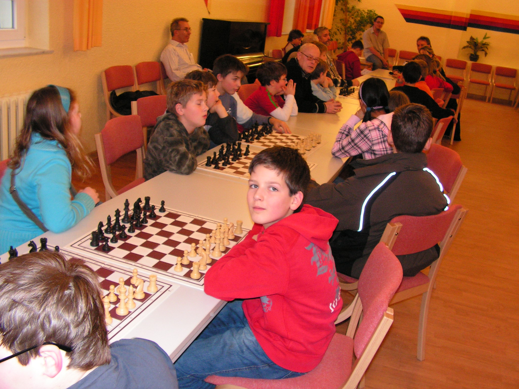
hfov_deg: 51.4
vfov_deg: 39.7
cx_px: 260
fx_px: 540
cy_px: 194
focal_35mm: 36
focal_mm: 6
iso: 200
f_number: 3.2
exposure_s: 1/40
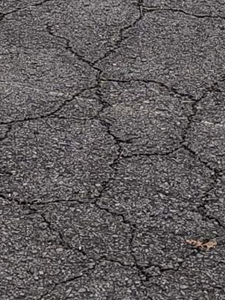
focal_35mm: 129
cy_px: -317
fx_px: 1119
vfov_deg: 13.1
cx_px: 65
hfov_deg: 11.5
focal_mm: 6.3
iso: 10
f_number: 1.7
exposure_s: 1/163
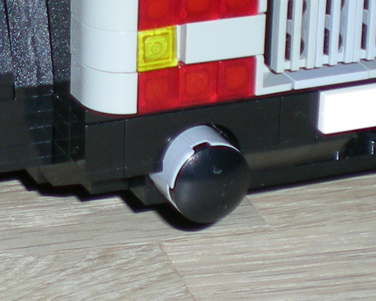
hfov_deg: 11.2
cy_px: -58
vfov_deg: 8.9
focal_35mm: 171
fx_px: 1903
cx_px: -9
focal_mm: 6.3
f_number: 3.1
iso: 50
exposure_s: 1/60
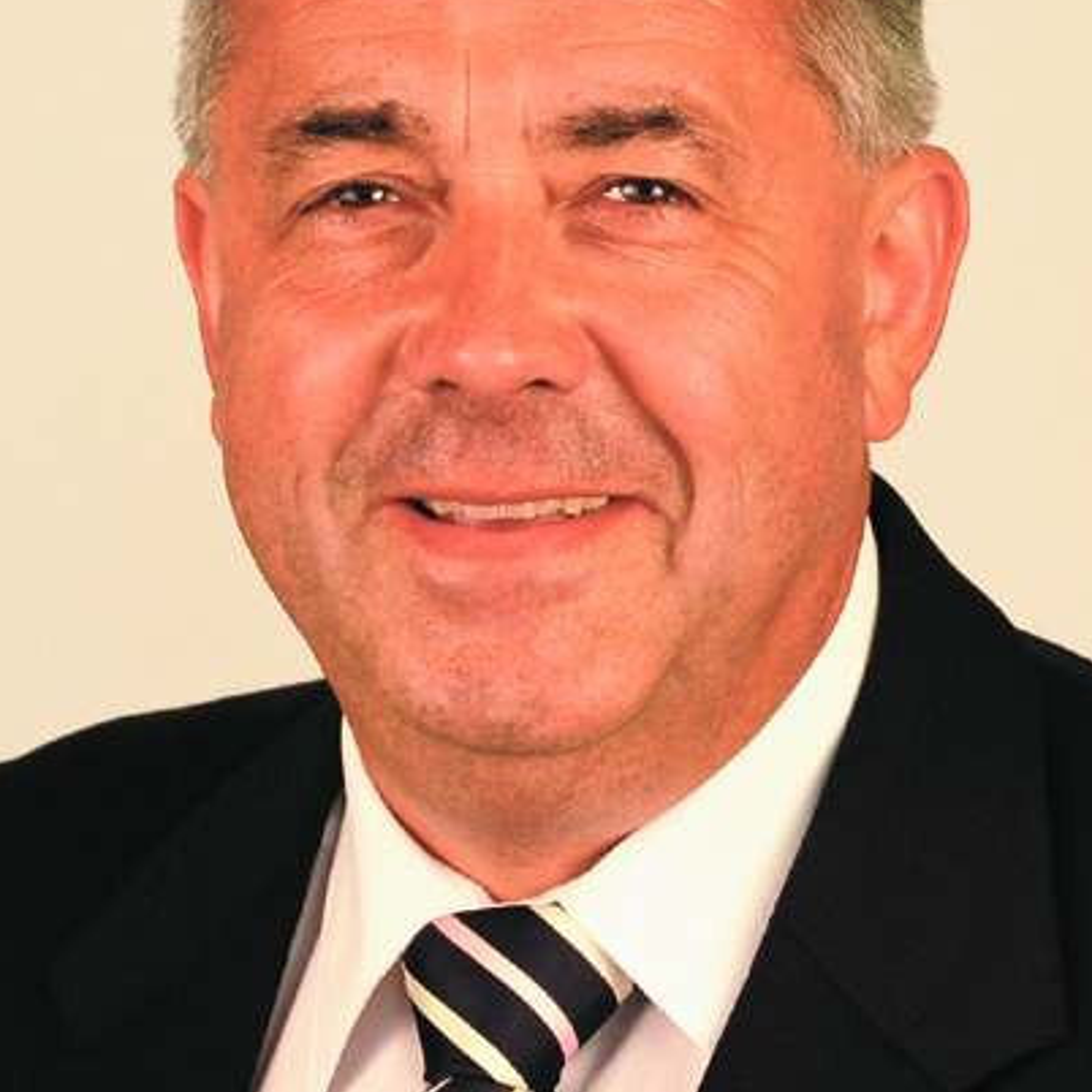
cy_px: 490
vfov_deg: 14.1
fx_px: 4417
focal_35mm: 124
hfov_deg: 14.1
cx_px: 503
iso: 400
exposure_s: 1/125
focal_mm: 55
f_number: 5.6
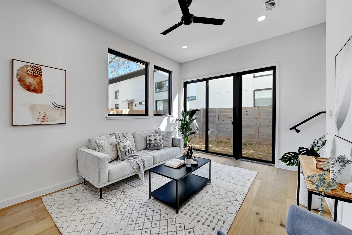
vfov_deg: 81.3
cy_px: 118
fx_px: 137
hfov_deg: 104.2
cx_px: 176
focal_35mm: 14
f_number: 10
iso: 400
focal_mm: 14
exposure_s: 1/15
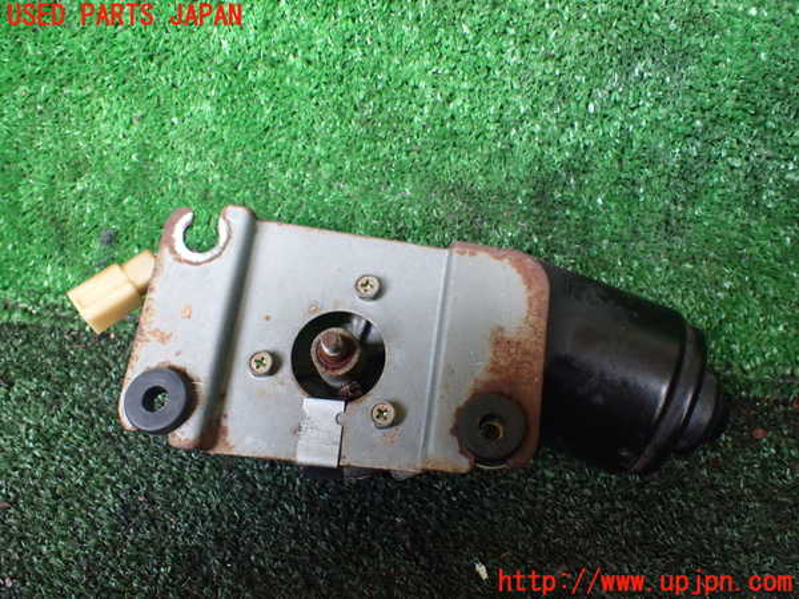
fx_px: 692
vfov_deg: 46.8
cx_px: 400
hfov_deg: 60.0
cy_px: 300
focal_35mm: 30
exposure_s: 1/125
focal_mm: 5.4
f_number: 2.3
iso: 800
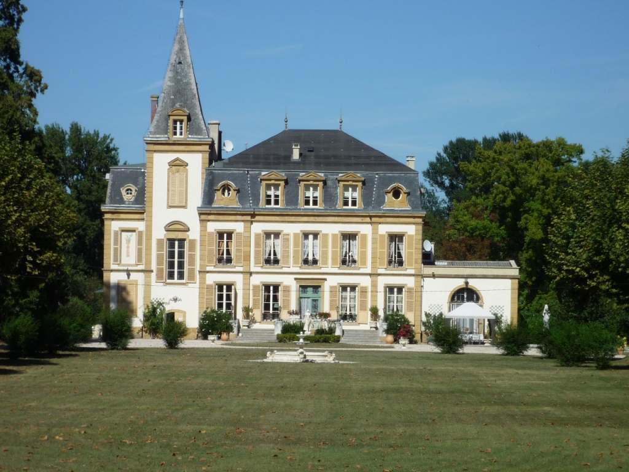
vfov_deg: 10.3
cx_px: 314
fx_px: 2617
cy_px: 236
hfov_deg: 13.7
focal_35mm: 144
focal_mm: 17.6
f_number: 5.6
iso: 100
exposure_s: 1/800
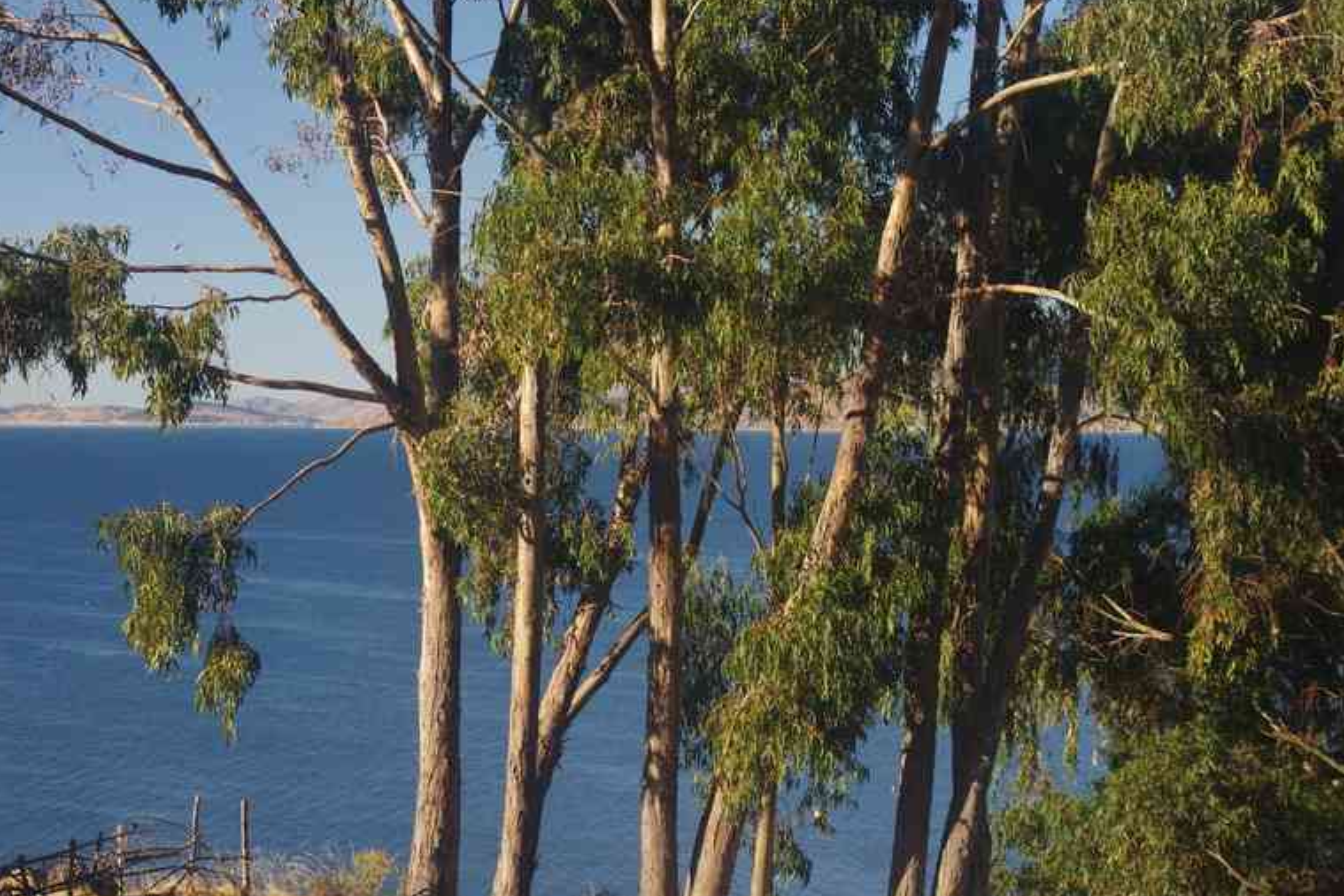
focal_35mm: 79
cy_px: 324
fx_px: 2949
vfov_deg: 17.2
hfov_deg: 25.6
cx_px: 474
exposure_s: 1/80
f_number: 8
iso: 200
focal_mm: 40
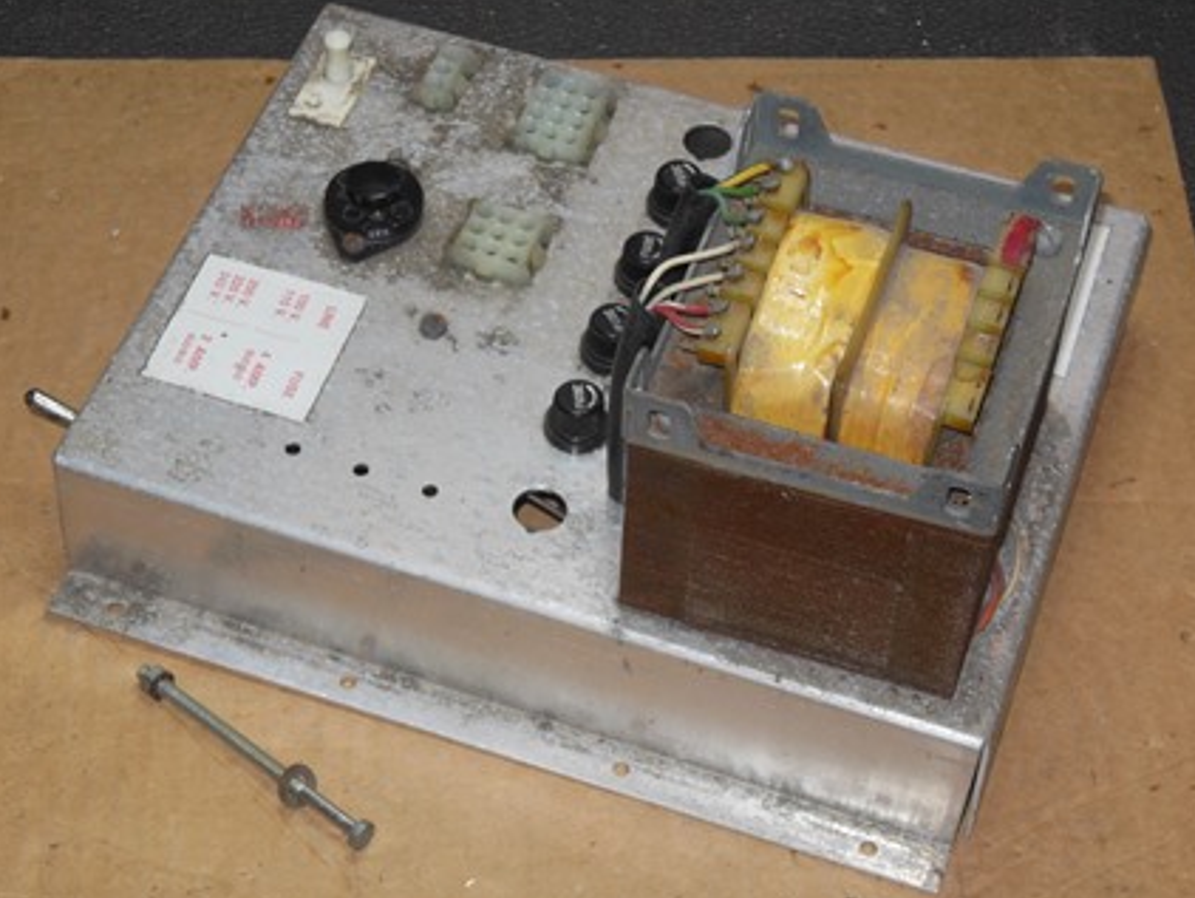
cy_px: 436
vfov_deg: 21.0
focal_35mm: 70
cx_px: 572
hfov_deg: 27.8
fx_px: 2418
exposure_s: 1/60
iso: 200
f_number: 4.3
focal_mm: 11.7
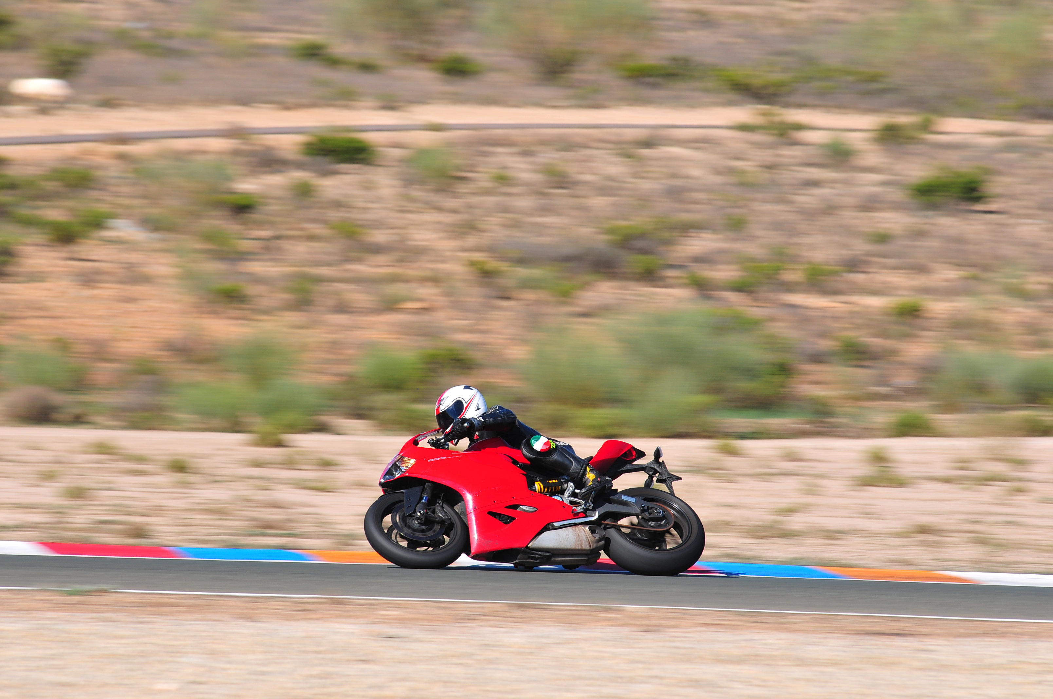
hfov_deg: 6.9
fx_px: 8764
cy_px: 350
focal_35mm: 300
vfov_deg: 4.6
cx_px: 526
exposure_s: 1/200
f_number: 9
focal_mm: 200
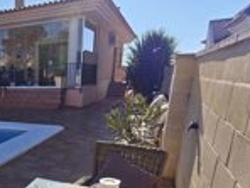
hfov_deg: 46.4
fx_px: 246
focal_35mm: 34
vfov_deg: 39.9
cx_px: 8
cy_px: 154
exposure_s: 1/799
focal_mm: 2.16
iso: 50
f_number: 2.2
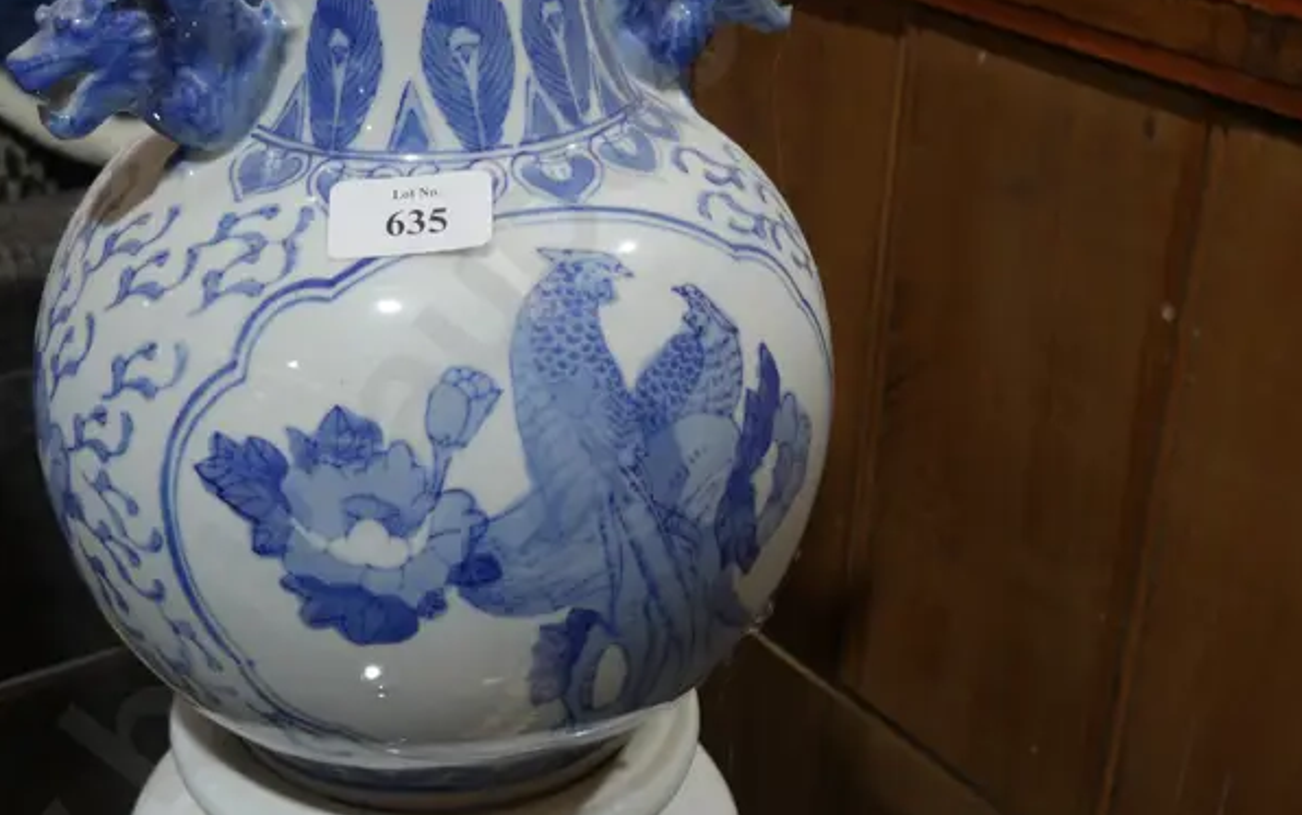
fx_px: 1810
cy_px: 299
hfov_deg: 39.3
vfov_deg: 25.3
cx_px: 488
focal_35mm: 51
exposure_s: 1/100
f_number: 3.5
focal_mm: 14
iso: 200
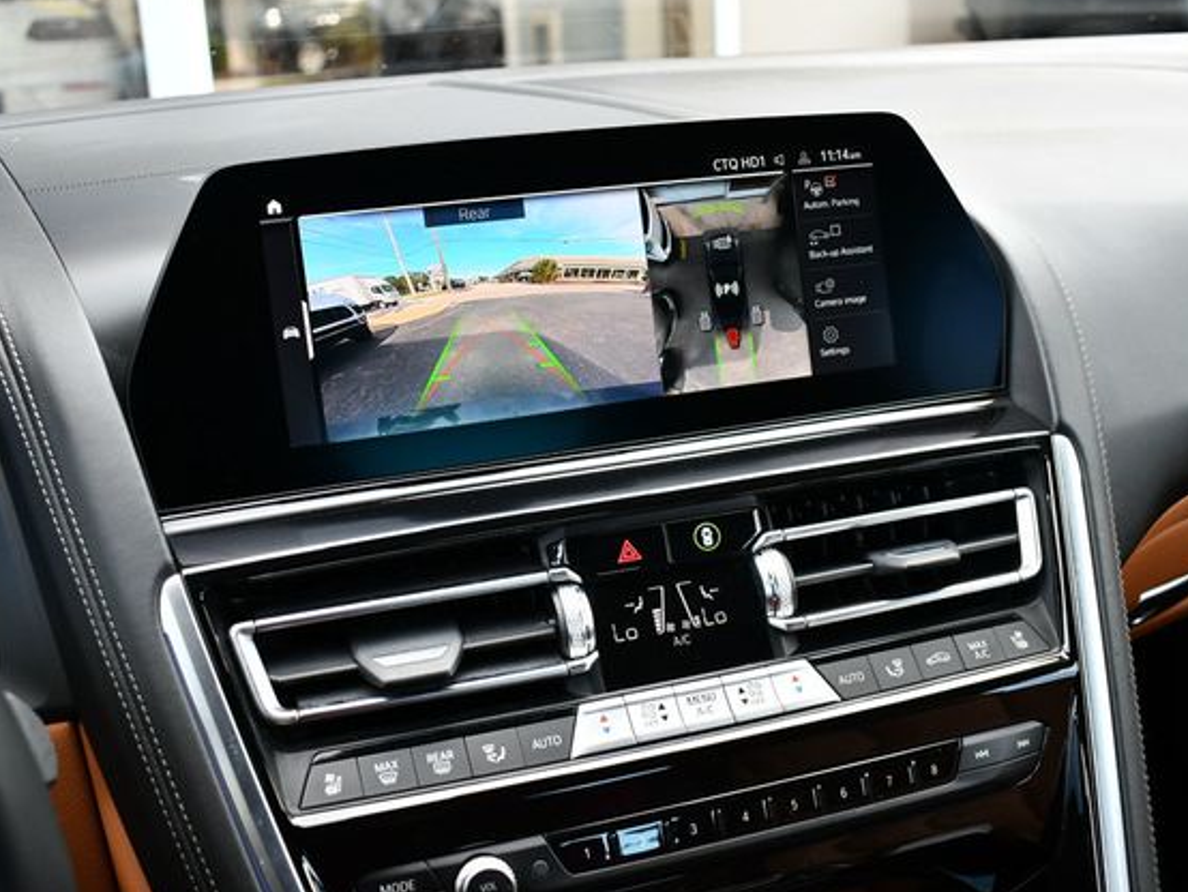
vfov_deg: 36.0
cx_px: 598
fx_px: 1373
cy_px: 448
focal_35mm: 40
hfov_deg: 46.8
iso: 500
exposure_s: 1/250
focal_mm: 18
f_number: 3.5
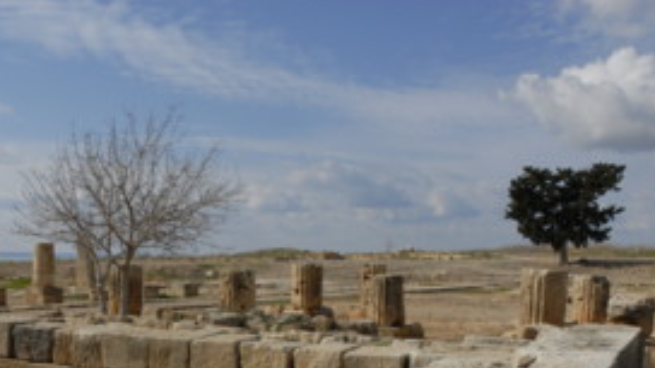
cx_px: 241
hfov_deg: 40.3
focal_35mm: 51
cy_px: 320
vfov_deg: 23.0
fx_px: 886
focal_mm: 22
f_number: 10
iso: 100
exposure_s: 1/250
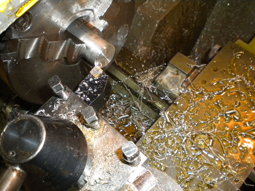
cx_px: 128
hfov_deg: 52.6
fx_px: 258
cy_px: 96
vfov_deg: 40.7
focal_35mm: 35
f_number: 4.6
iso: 400
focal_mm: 6.3
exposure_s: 1/30
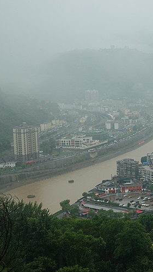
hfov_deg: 16.7
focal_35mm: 67
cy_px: 131
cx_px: 214
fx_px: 484
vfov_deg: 31.4
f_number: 4
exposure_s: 1/125
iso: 125
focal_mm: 14.69
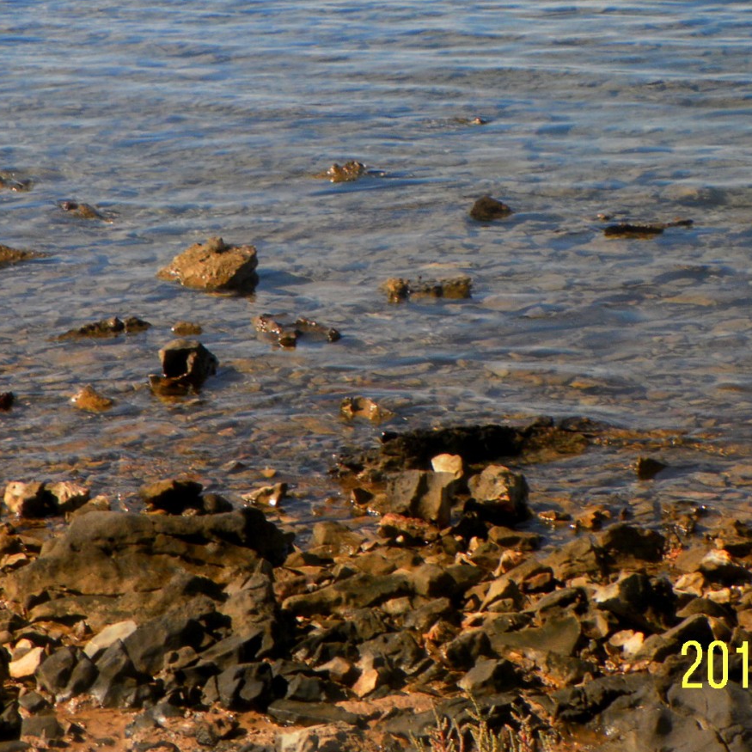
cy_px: 125
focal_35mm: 126
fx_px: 3097
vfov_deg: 13.8
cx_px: 336
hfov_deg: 13.8
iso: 80
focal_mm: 10.3
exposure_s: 1/320
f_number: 5.6
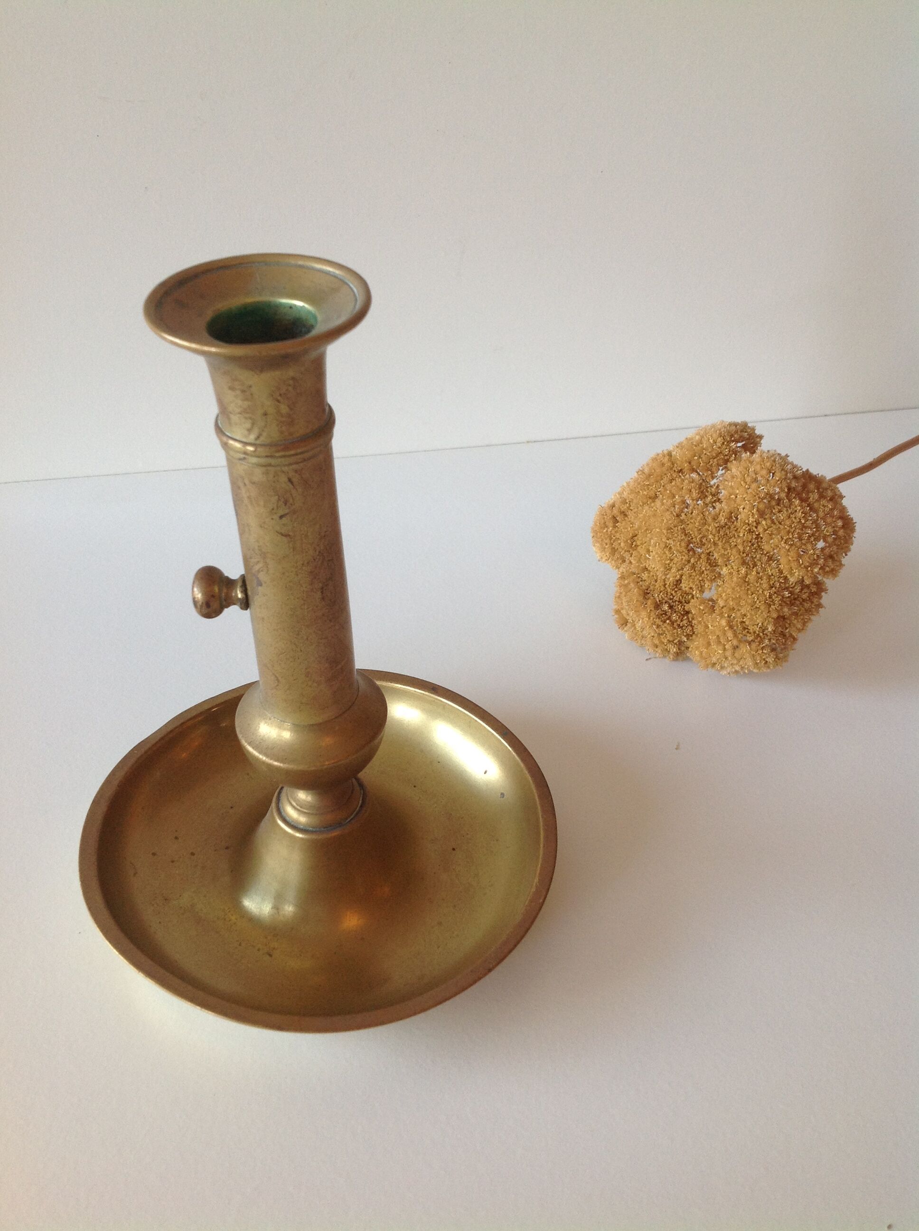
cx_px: 460
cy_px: 616
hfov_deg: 40.6
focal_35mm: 35
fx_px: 1242
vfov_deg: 52.7
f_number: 2.4
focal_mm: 4.28
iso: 64
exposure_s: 1/33
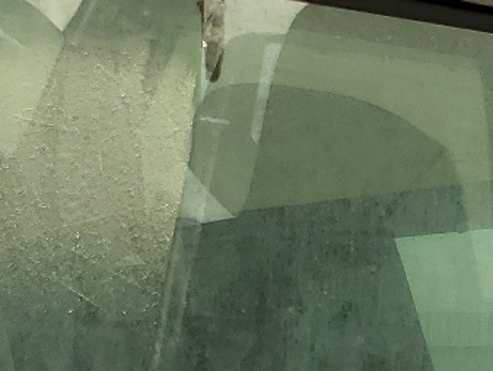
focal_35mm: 123
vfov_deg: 11.3
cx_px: 648
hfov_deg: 15.2
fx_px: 1753
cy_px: 659
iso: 50
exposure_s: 1/222
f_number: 1.5
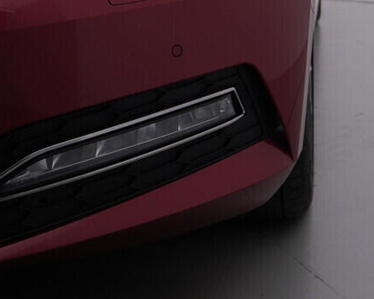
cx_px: 287
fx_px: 885
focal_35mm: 80
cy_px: 33
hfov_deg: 23.6
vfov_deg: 18.9
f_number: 5
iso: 125
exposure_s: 1/125
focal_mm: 24
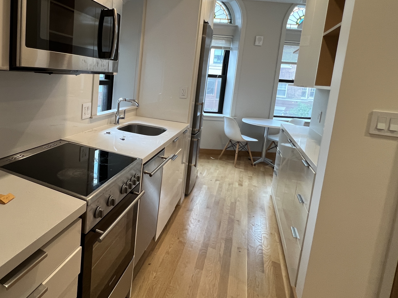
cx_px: 104
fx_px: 241
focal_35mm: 21
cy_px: 104
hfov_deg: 73.9
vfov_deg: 62.2
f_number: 1.8
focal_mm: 1.57
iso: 160
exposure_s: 1/60
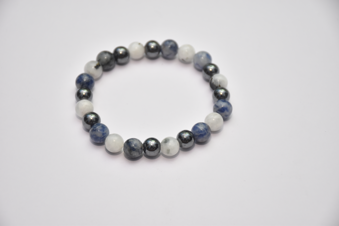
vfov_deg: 10.2
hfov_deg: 15.2
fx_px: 1271
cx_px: 170
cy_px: 113
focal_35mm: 135
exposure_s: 1/125
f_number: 5.6
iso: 800
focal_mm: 90
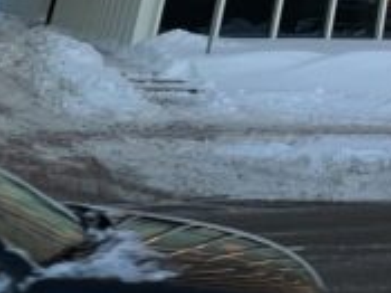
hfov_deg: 18.9
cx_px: 726
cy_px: -340
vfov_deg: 14.8
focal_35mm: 76
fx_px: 858
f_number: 1.8
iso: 32
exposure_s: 1/295
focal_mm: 1.57
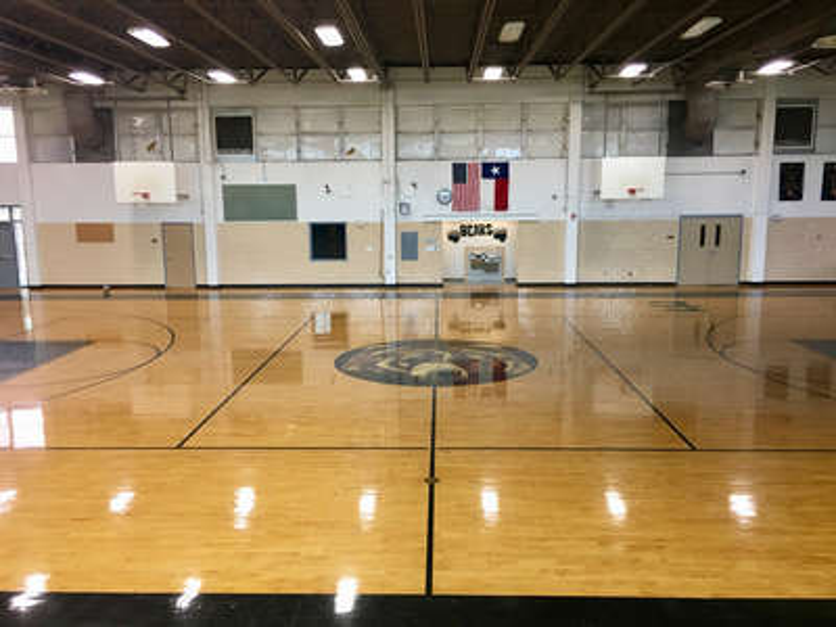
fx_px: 700
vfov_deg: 48.2
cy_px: 314
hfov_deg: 61.7
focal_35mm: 29
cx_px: 418
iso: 40
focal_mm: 4.15
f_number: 2.2
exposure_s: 1/30
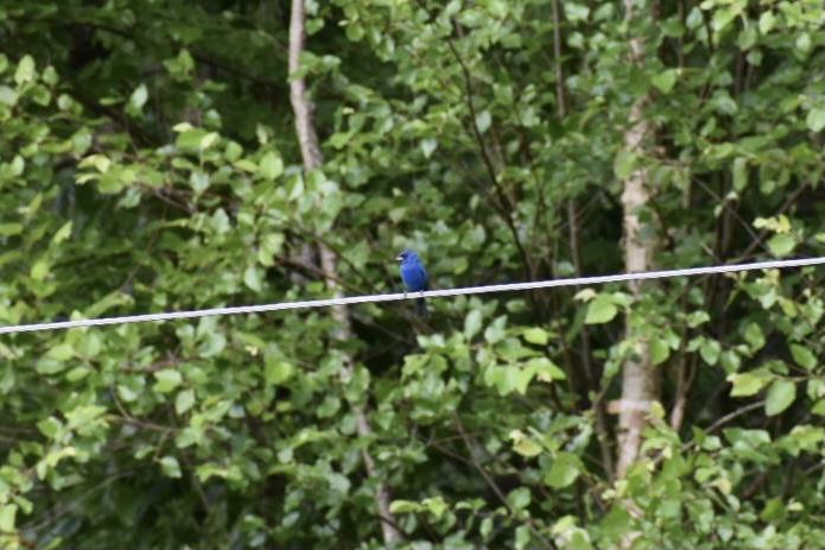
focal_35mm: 450
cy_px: 275
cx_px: 412
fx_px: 10309
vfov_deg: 3.1
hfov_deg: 4.6
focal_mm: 300
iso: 280
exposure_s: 1/125
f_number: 8
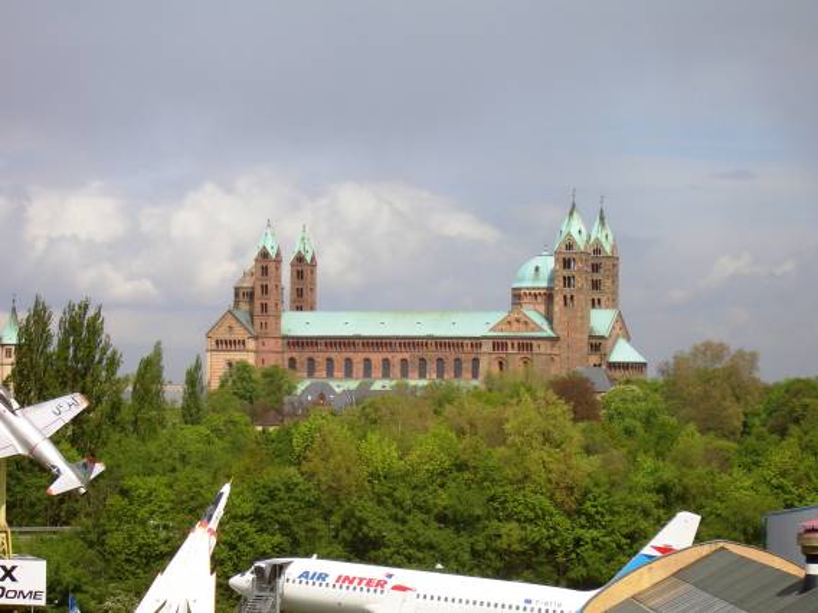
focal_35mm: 105
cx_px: 409
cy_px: 306
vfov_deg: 14.1
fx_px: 2481
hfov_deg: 18.7
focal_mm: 17.4
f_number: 7.7
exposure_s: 1/160
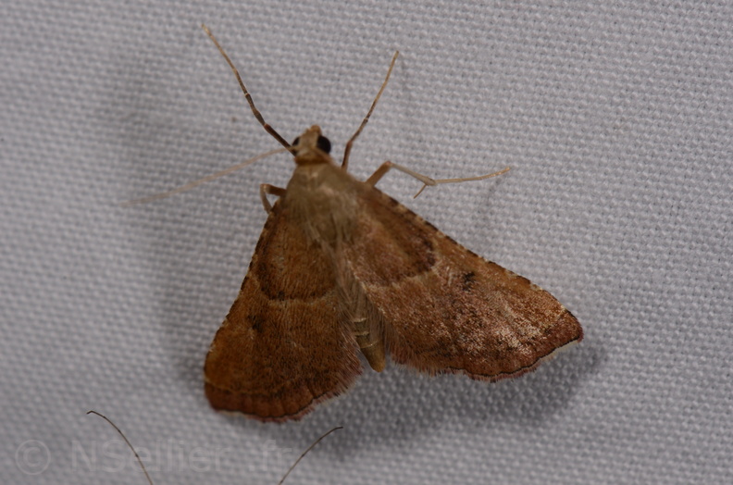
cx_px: 366
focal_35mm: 128
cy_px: 242
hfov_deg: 16.1
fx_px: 2590
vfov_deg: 10.7
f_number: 25
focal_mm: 85
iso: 100
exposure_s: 1/60
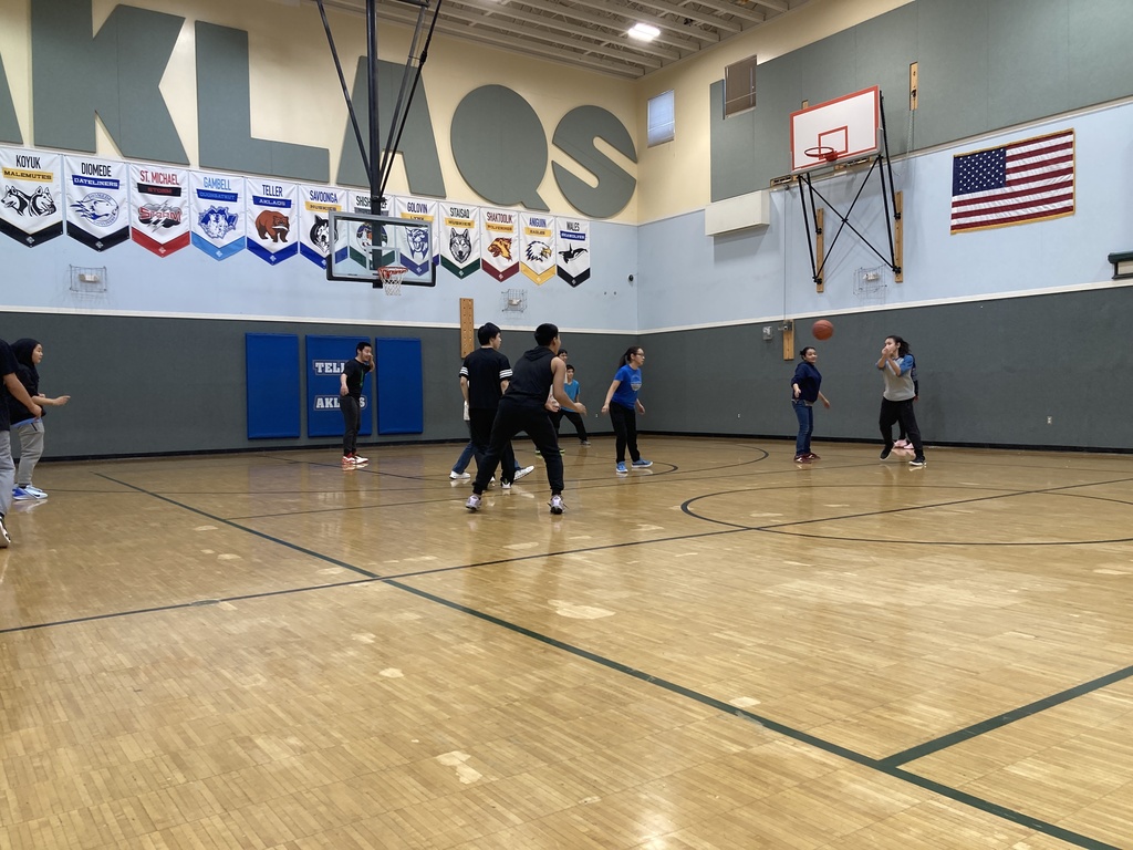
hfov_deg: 63.4
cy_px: 425
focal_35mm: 28
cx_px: 566
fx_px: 916
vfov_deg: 49.7
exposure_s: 1/121
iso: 80
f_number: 1.8
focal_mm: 3.99
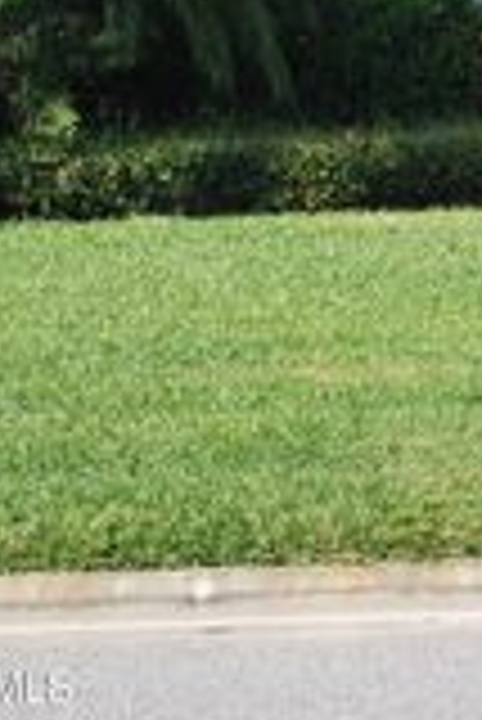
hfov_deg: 10.8
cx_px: 721
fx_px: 2445
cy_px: 0
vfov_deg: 16.4
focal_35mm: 122
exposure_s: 1/200
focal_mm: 26
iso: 100
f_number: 7.1
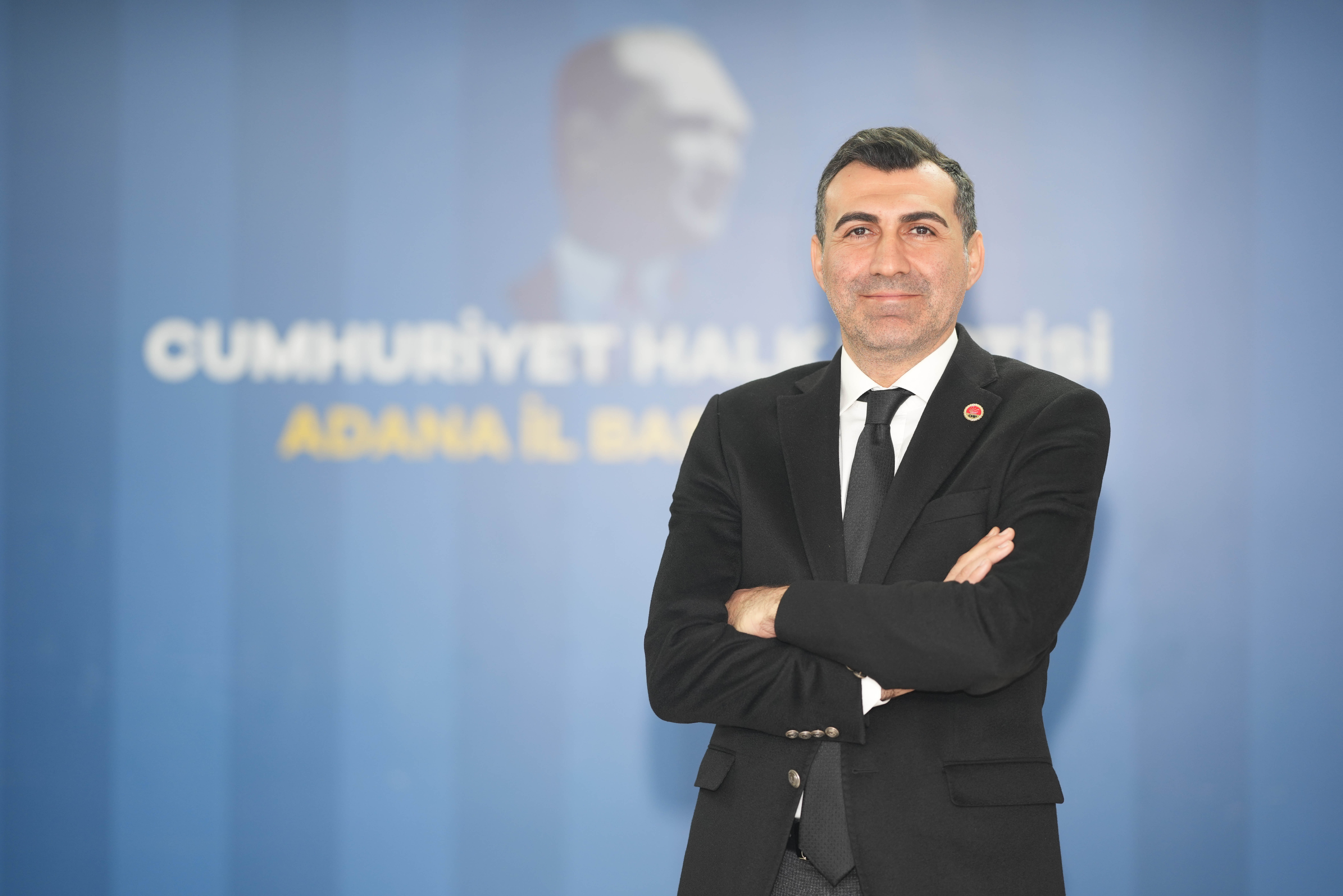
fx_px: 5036
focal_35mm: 135
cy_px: 448
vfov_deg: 10.2
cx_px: 672
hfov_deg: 15.2
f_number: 2
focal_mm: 135
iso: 400
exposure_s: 1/200
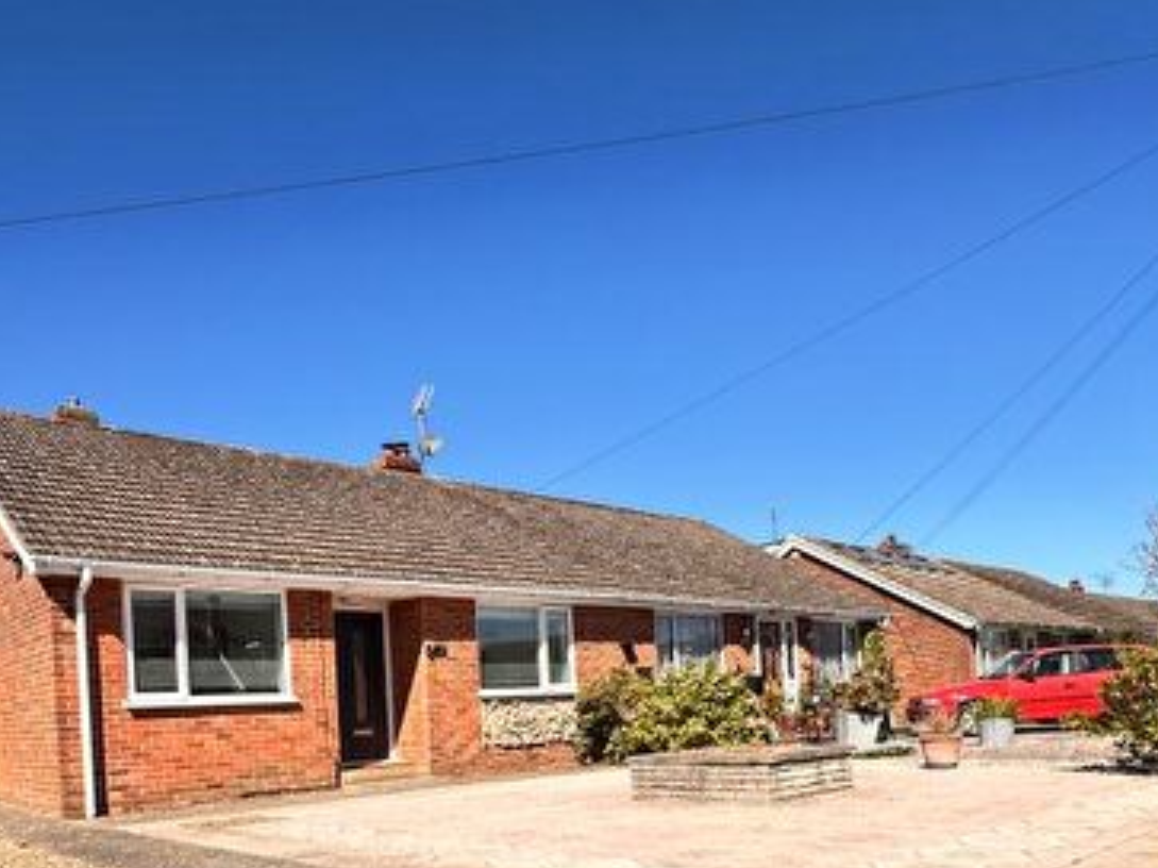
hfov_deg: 64.3
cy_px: 720
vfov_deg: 47.9
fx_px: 903
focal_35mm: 27
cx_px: 427
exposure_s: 1/910
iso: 40
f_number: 2.2
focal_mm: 2.22
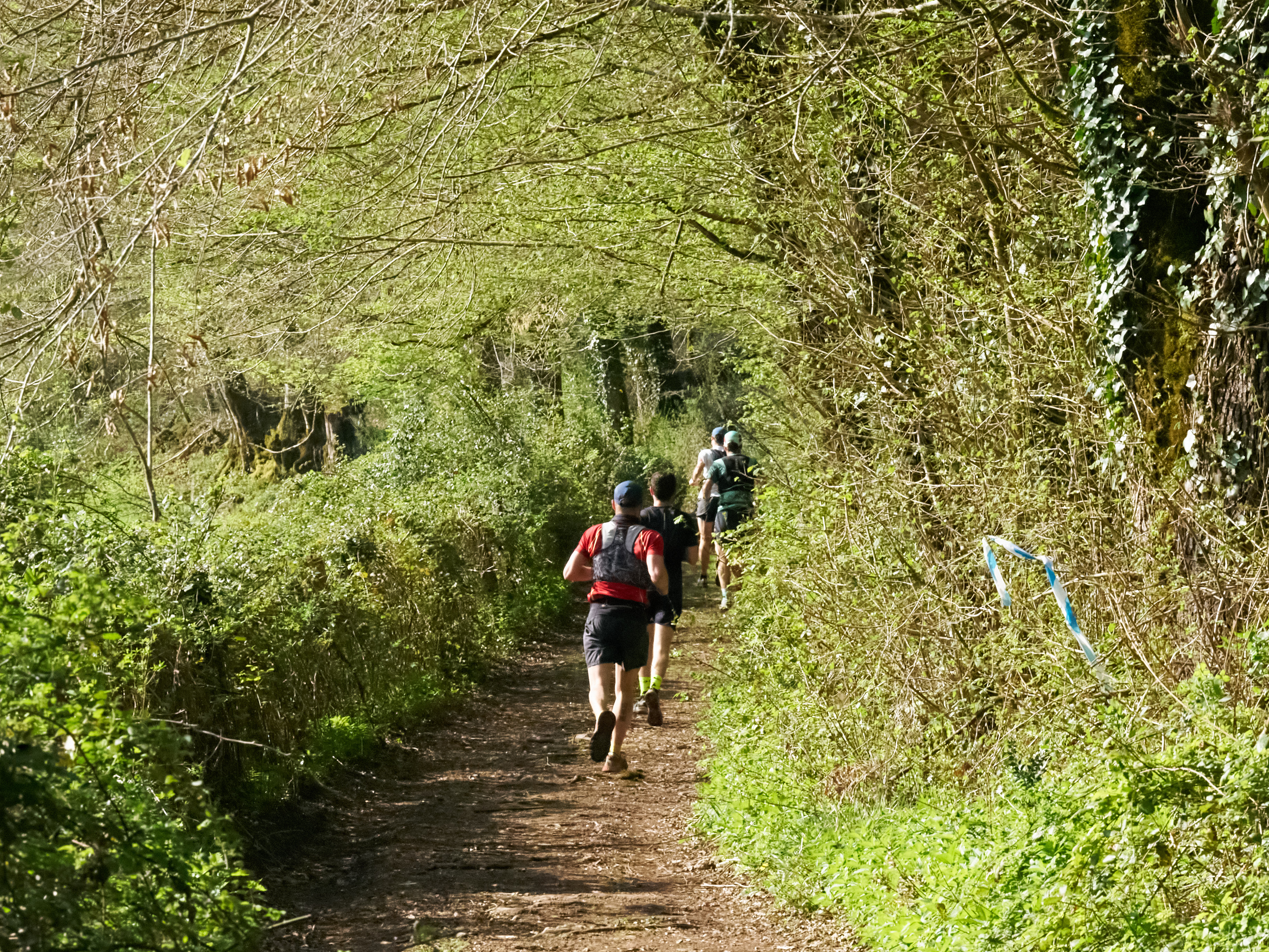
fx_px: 7955
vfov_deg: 6.8
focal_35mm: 217
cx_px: 600
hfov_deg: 9.1
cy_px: 476
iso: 32000
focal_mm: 200
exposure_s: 1/2000
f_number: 22
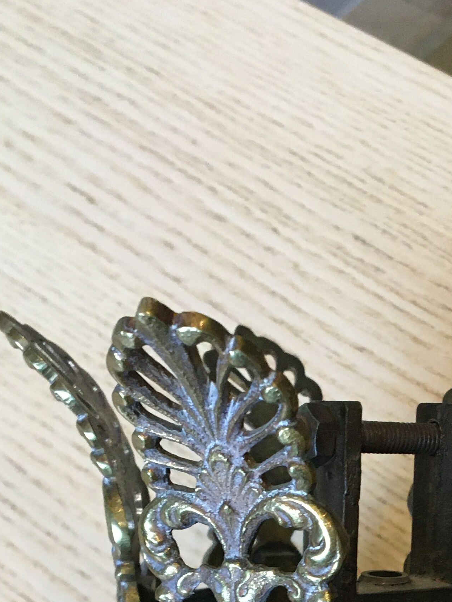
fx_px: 1201
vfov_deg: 25.9
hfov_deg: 21.0
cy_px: 675
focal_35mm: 69
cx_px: 369
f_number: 2.2
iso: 200
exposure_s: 1/33
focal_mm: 4.15
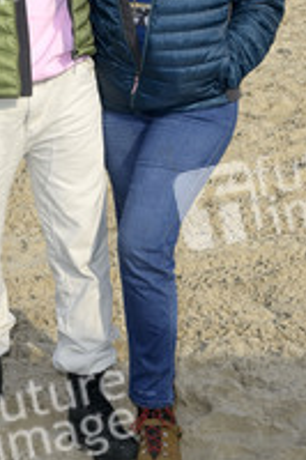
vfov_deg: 23.8
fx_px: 1073
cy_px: 80
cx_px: 83
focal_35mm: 84
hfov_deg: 16.2
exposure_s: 1/250
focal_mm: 42
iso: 400
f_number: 14
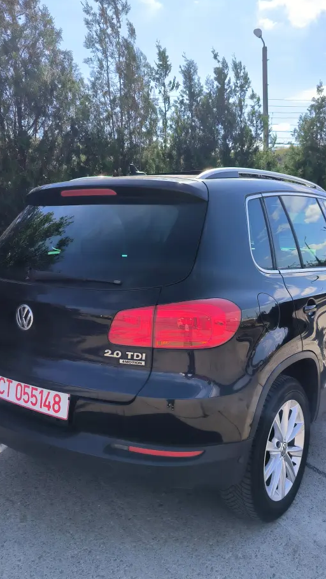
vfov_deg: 62.6
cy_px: 294
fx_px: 477
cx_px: 182
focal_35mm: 31
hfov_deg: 37.7
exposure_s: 1/567
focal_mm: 5.24
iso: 50
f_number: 1.7
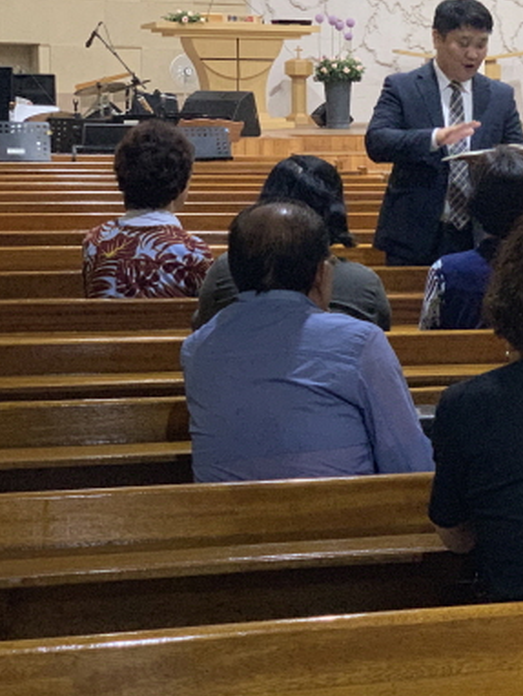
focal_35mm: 98
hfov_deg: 14.7
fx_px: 1972
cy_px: 324
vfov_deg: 20.0
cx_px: 610
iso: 400
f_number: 2.4
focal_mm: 6
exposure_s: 1/60
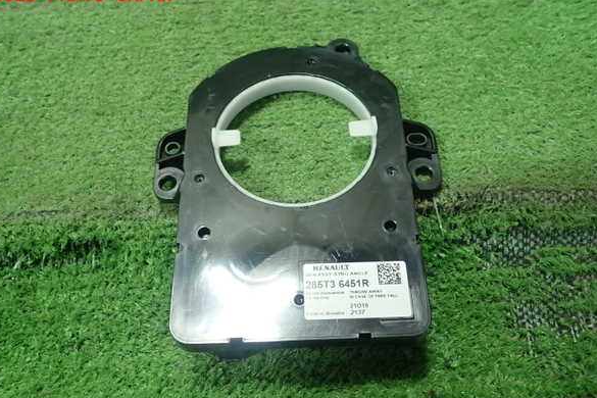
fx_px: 531
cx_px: 293
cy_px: 211
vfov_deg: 41.1
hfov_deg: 58.7
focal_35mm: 32
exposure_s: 1/125
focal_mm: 5.5
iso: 320
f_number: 2.3
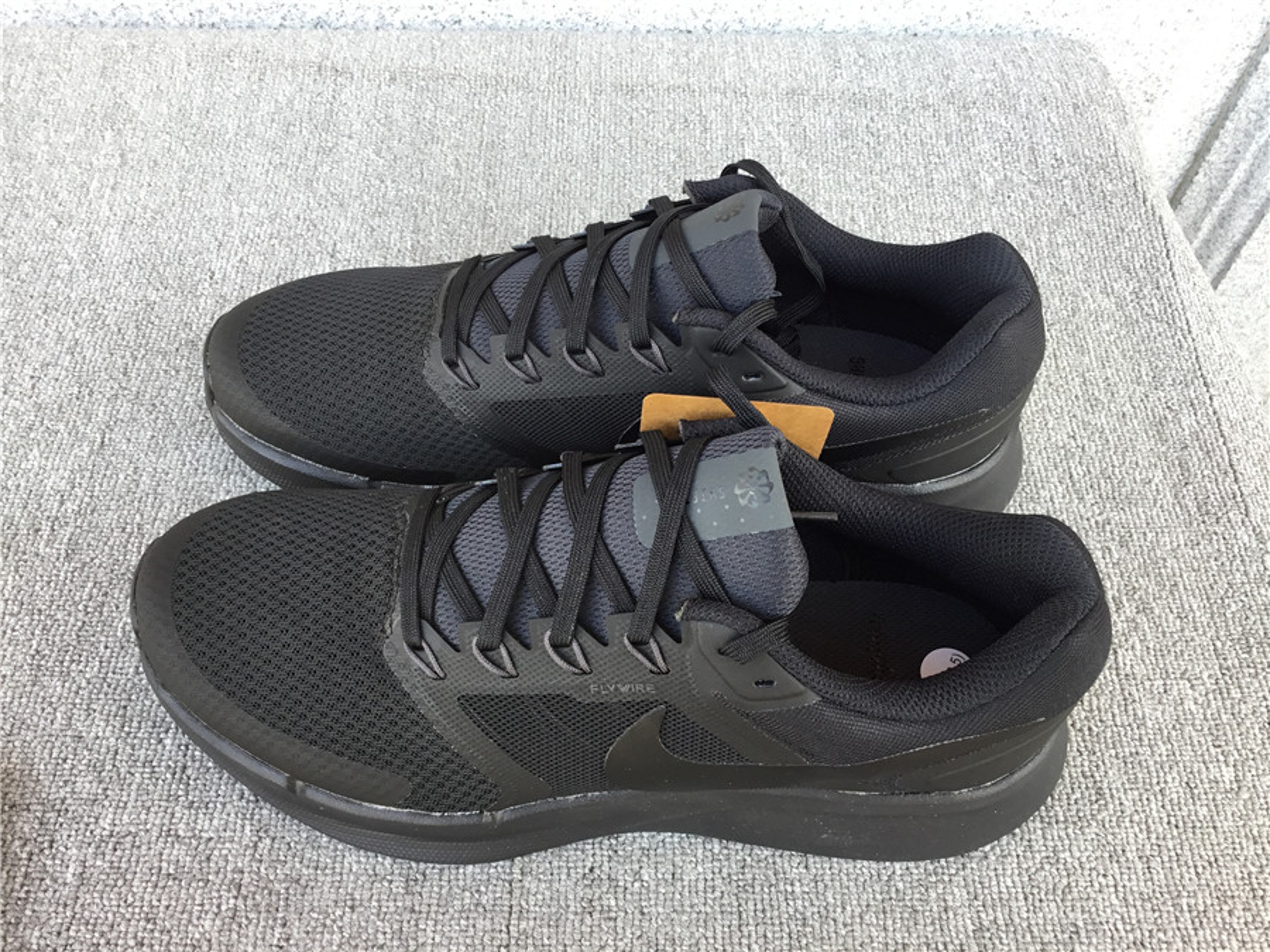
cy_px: 476
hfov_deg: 58.4
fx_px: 1137
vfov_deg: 45.4
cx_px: 635
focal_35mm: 31
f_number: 2.4
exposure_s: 1/50
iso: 32
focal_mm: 3.3
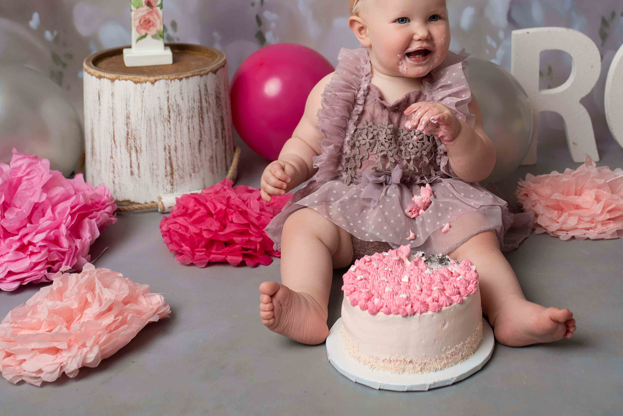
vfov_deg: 25.3
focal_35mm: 53
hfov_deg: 37.1
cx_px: 413
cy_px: 116
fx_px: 917
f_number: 4
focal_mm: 35
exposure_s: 1/160
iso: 64
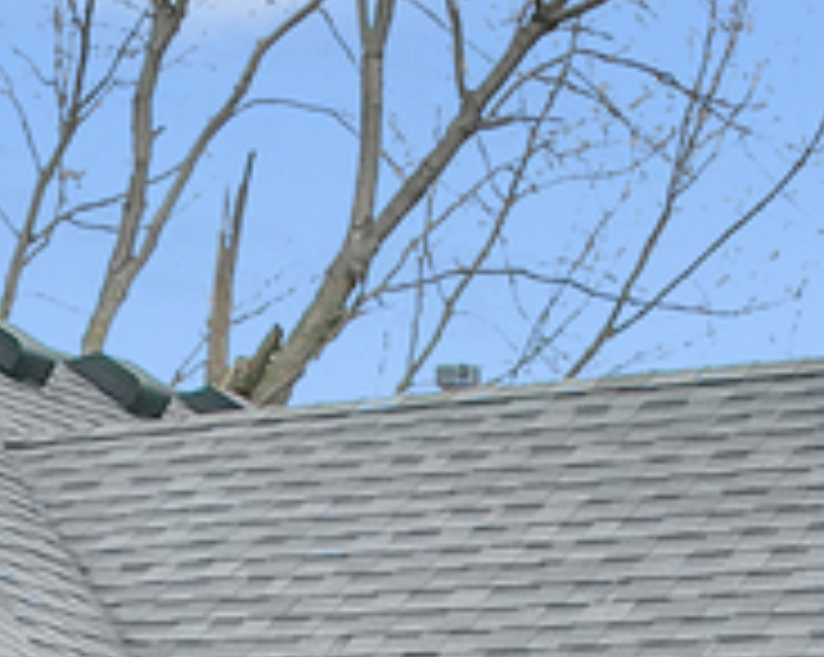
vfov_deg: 7.6
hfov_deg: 10.5
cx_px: 77
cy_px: 1782
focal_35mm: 183
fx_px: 4458
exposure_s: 1/240
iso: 100
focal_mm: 8.38
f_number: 2.8
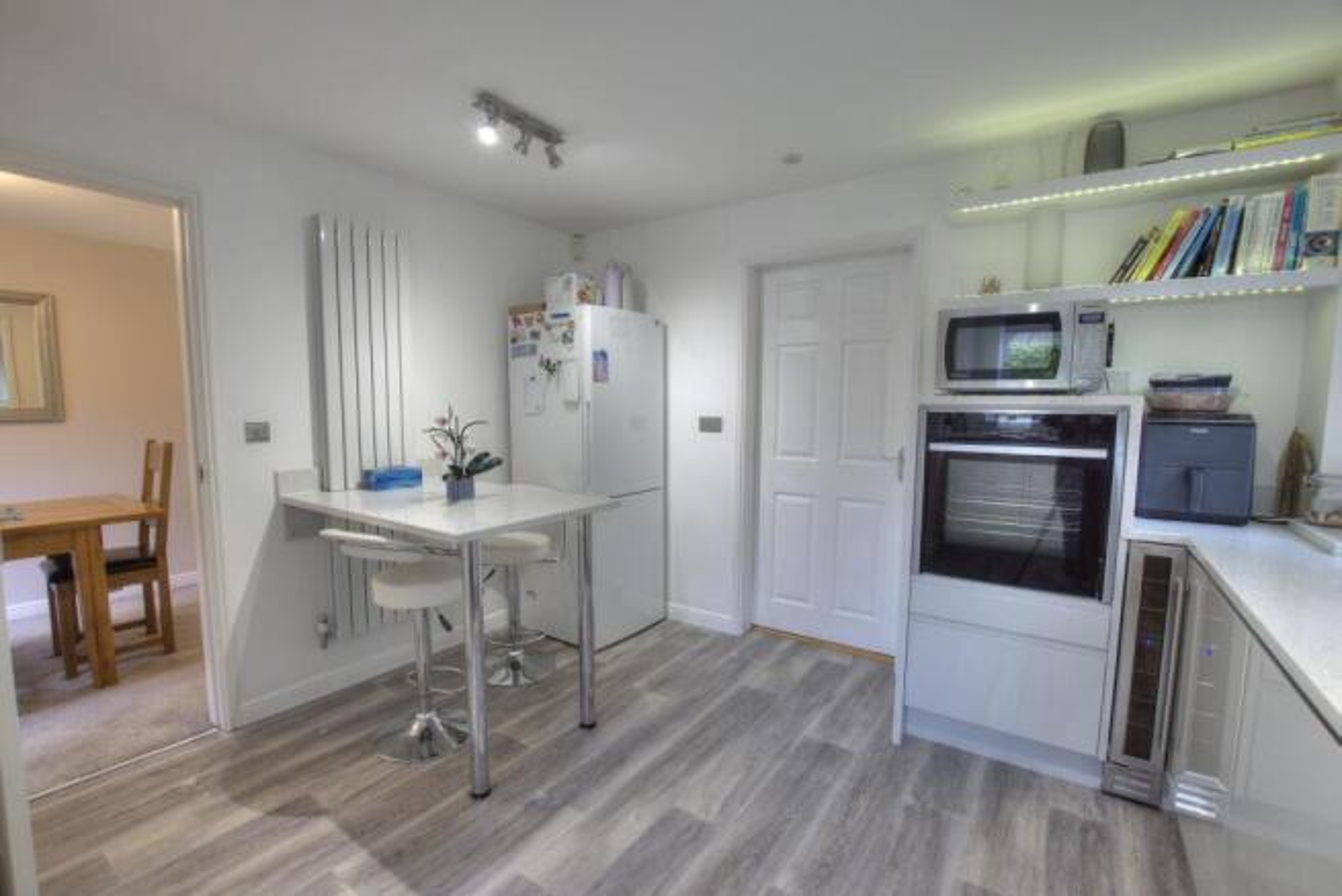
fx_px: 559
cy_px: 448
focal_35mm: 15
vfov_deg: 77.4
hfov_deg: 100.4
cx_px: 671
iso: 400
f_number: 8
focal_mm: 10
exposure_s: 1/13
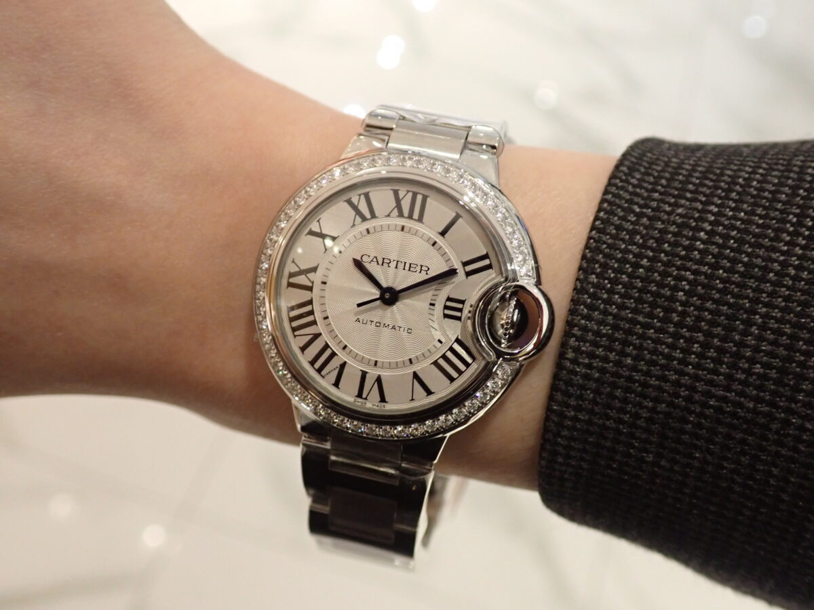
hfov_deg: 49.0
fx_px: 894
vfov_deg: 37.7
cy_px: 305
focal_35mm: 38
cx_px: 407
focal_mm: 6.83
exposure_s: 1/125
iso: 640
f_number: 2.7
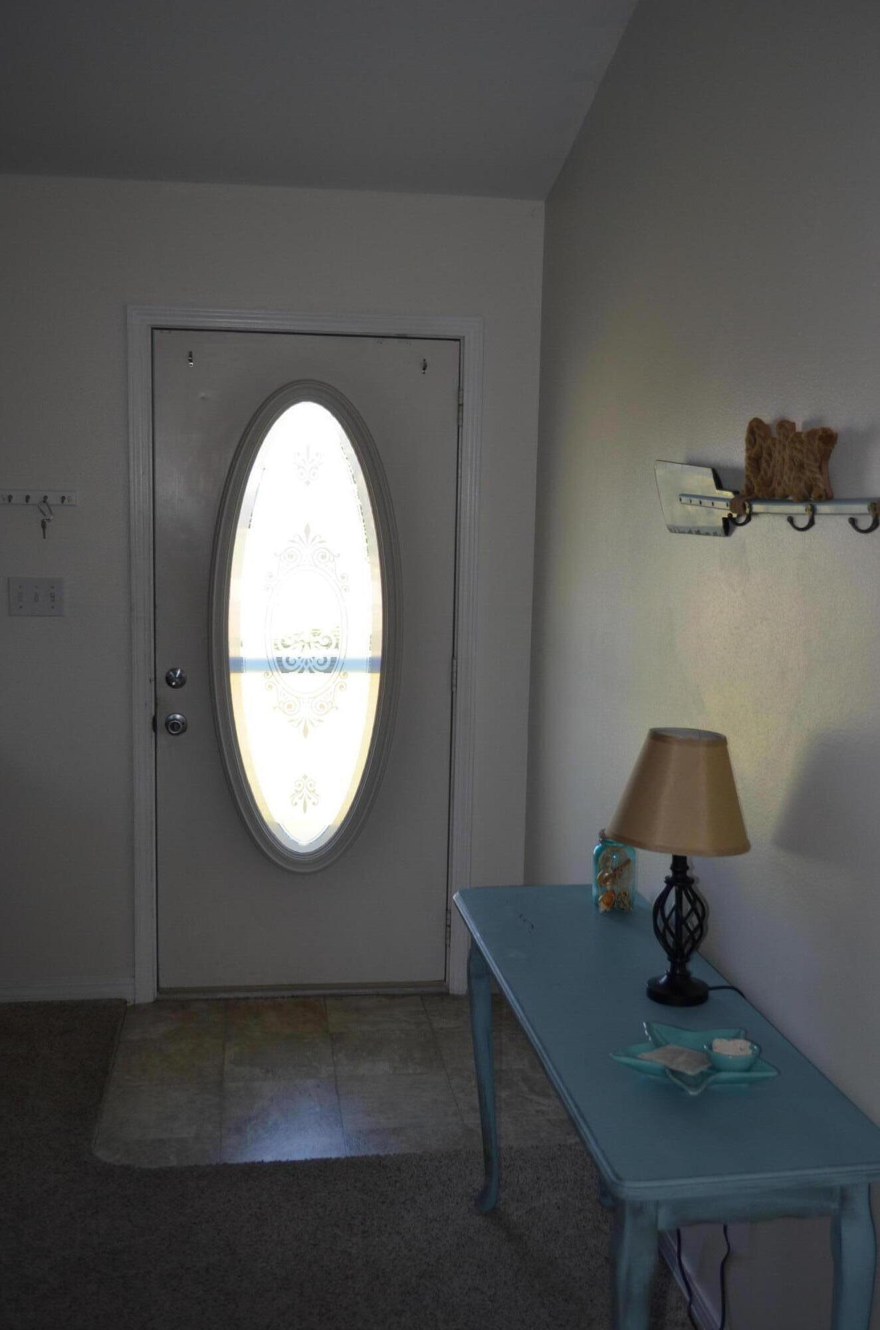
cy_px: 665
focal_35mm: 36
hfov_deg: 36.7
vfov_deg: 53.2
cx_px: 440
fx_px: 1326
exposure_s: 1/125
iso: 320
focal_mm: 24
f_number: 4
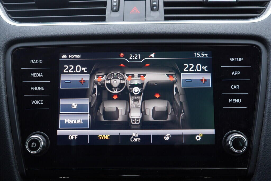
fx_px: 271
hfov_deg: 53.1
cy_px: 90
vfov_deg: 36.9
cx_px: 136
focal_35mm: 36
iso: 160
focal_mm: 24
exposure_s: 1/40
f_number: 2.8
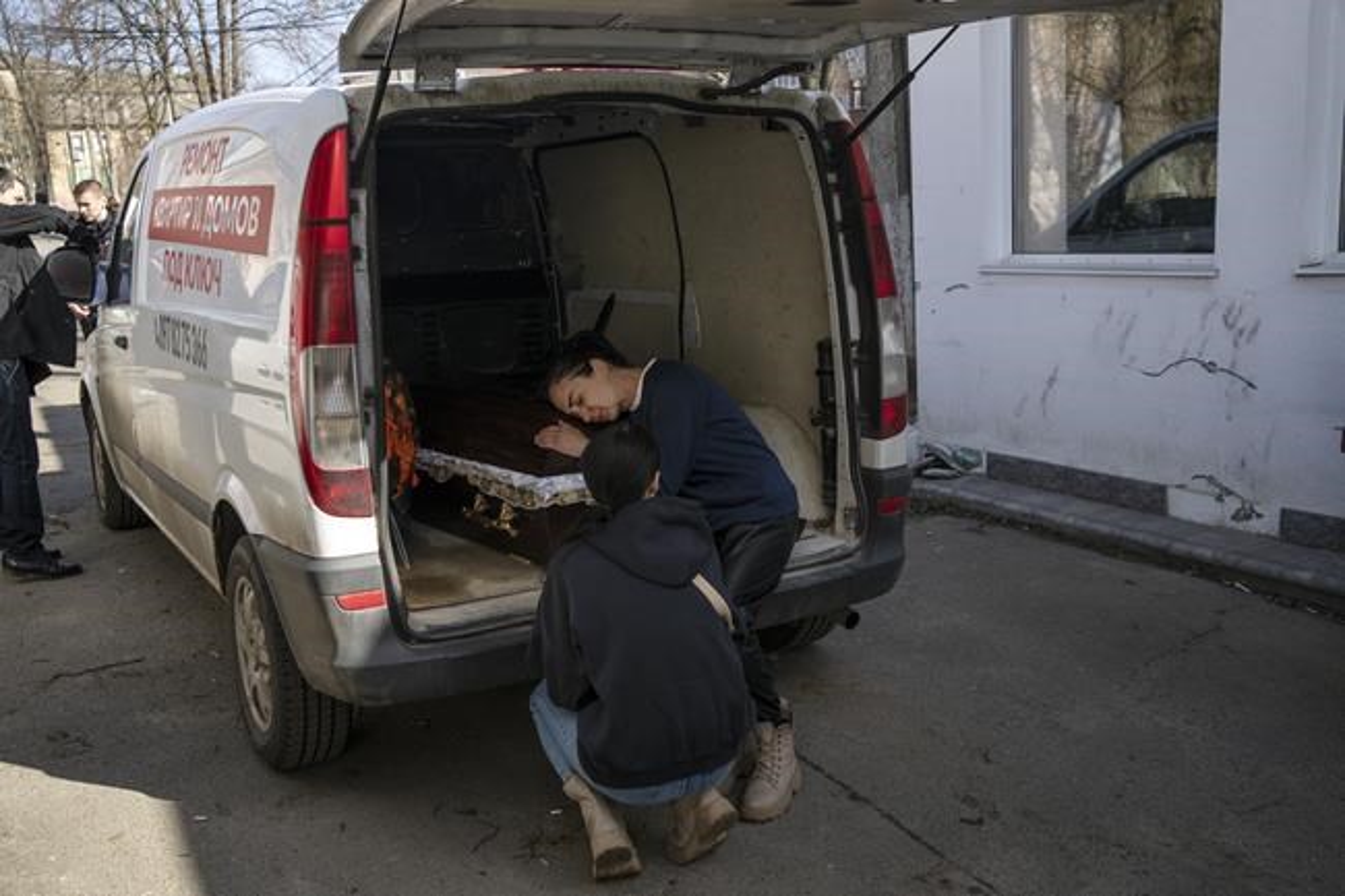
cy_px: 448
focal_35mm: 35
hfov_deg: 54.4
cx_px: 672
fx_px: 1307
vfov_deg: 37.8
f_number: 5.6
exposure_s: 1/250
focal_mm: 35
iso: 200
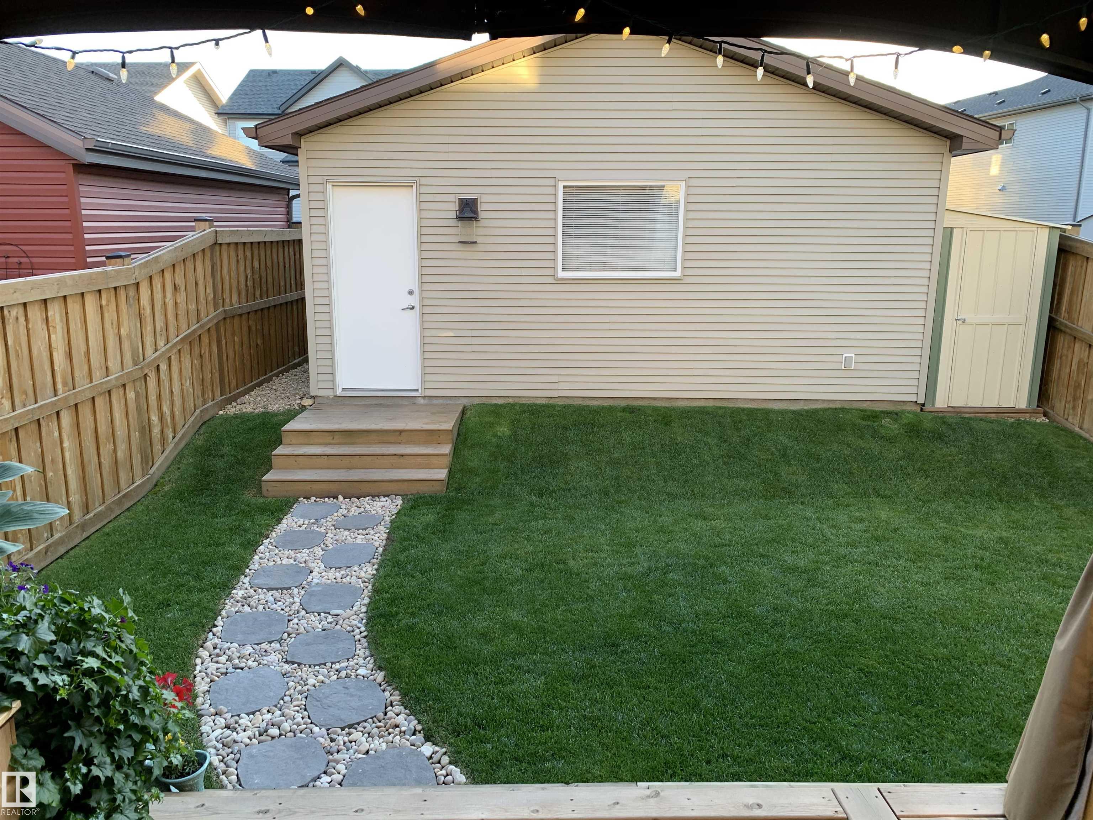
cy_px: 410
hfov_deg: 67.3
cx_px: 546
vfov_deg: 53.1
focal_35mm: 26
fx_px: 821
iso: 40
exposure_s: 1/121
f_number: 1.8
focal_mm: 4.25
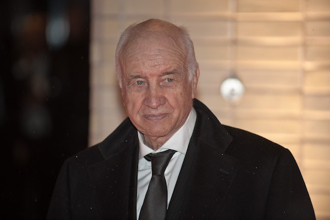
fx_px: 1833
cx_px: 165
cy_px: 110
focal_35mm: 200
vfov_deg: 6.9
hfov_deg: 10.3
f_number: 2.8
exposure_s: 1/250
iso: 200
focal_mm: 200
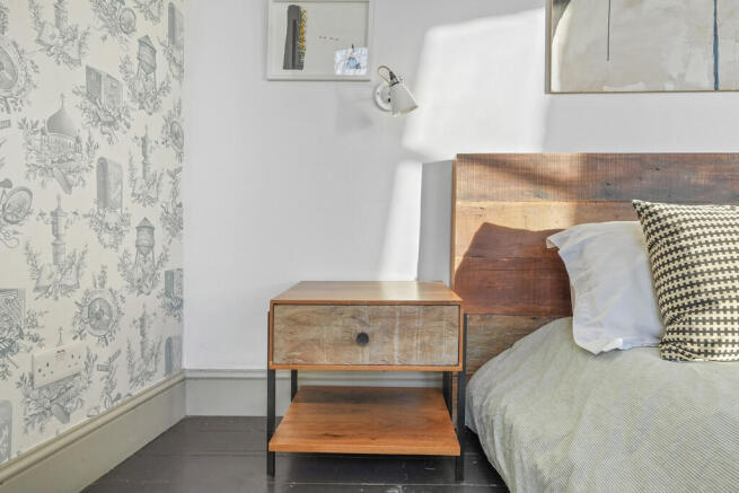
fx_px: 431
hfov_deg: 81.2
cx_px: 370
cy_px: 246
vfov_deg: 59.5
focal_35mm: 21
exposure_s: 1/60
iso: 800
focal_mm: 14
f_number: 8
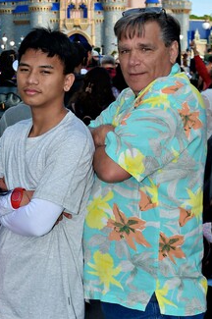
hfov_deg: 11.0
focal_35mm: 123
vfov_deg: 16.6
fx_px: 1089
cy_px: 70
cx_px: -26
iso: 100
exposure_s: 1/250
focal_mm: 35
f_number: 9
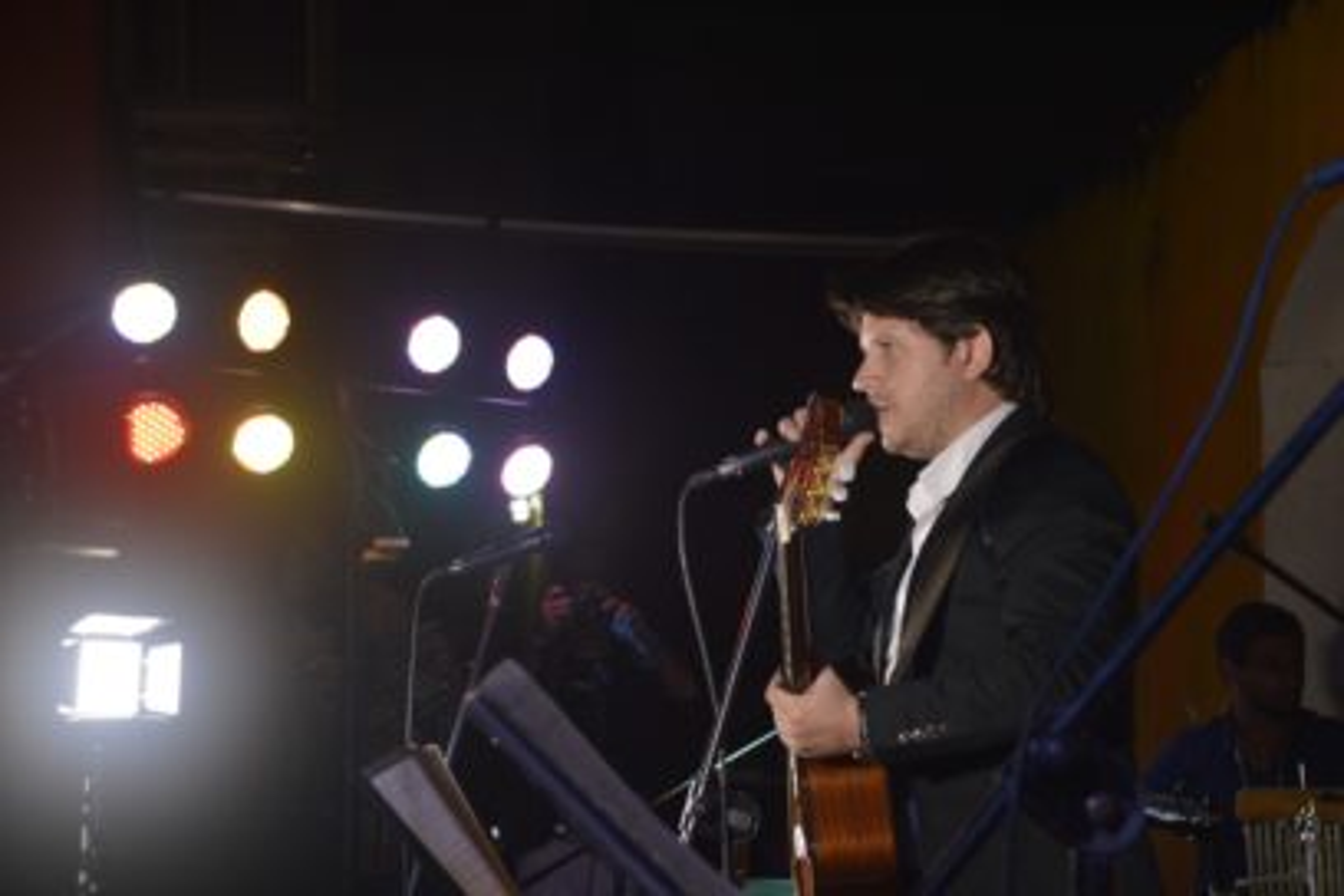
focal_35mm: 75
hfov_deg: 27.0
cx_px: 672
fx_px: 2800
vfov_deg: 18.2
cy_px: 448
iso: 400
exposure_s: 1/25
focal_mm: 50
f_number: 5
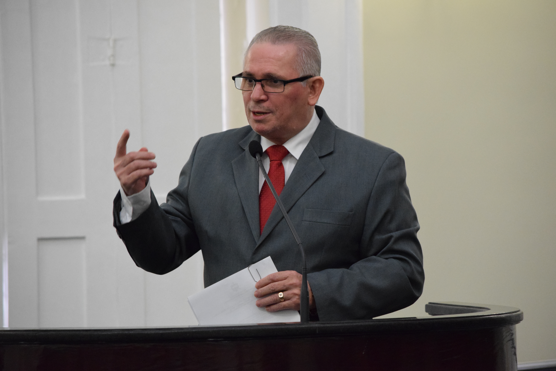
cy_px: 186
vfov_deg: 5.9
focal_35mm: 232
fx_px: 3591
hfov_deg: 8.9
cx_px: 278
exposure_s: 1/125
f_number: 5
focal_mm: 155
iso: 4000
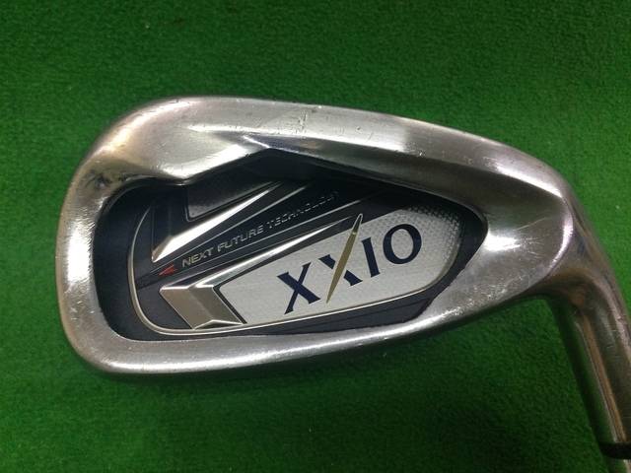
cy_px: 236
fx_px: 565
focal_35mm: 31
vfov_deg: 45.4
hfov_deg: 58.4
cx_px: 316
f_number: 2.4
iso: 40
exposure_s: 1/30
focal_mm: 3.3
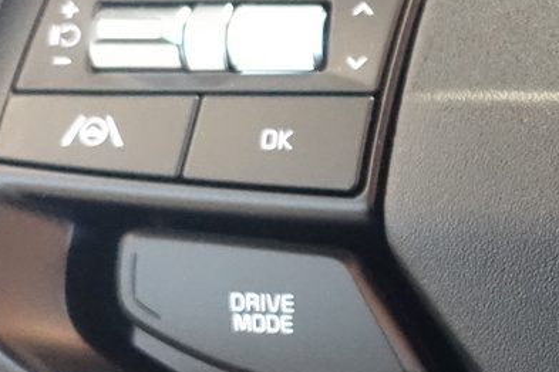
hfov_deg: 18.1
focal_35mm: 99
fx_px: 1537
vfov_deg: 13.8
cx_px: 869
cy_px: 274
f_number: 1.8
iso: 3200
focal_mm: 8.8
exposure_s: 1/125
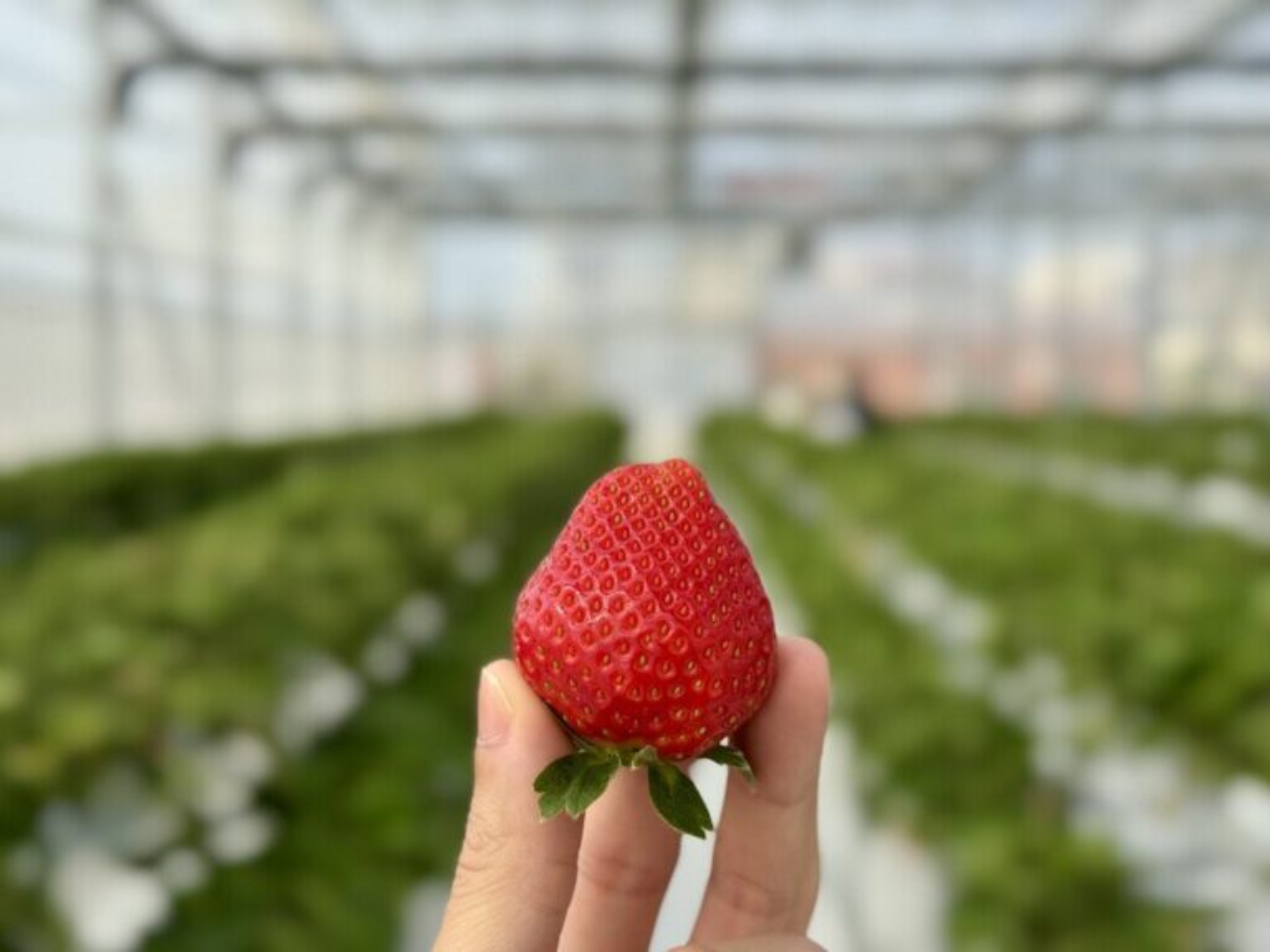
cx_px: 635
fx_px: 1761
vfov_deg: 30.3
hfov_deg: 39.7
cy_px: 476
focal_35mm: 48
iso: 64
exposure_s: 1/2717
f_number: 1.78
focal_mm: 6.76
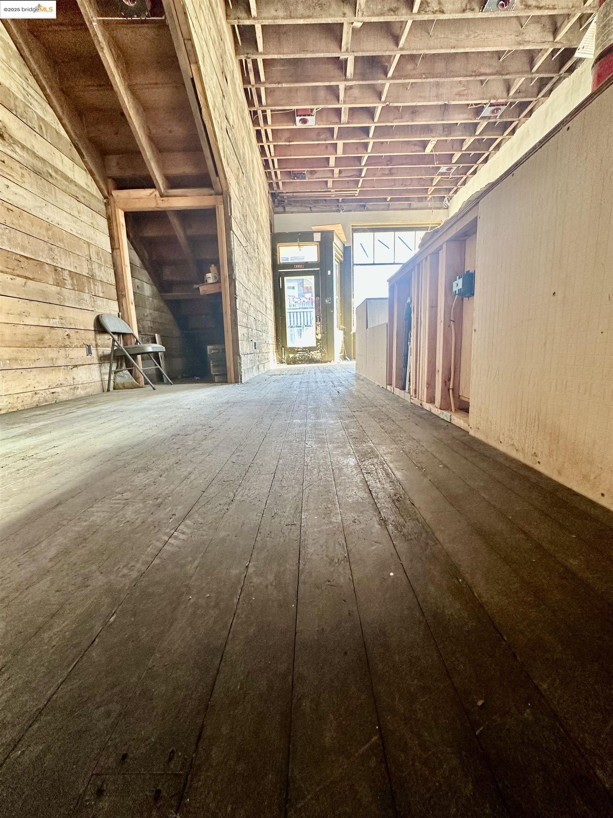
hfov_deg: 85.7
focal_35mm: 14
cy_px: 409
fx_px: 331
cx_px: 306
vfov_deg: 102.1
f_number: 2.2
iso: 250
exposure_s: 1/99
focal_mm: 2.22
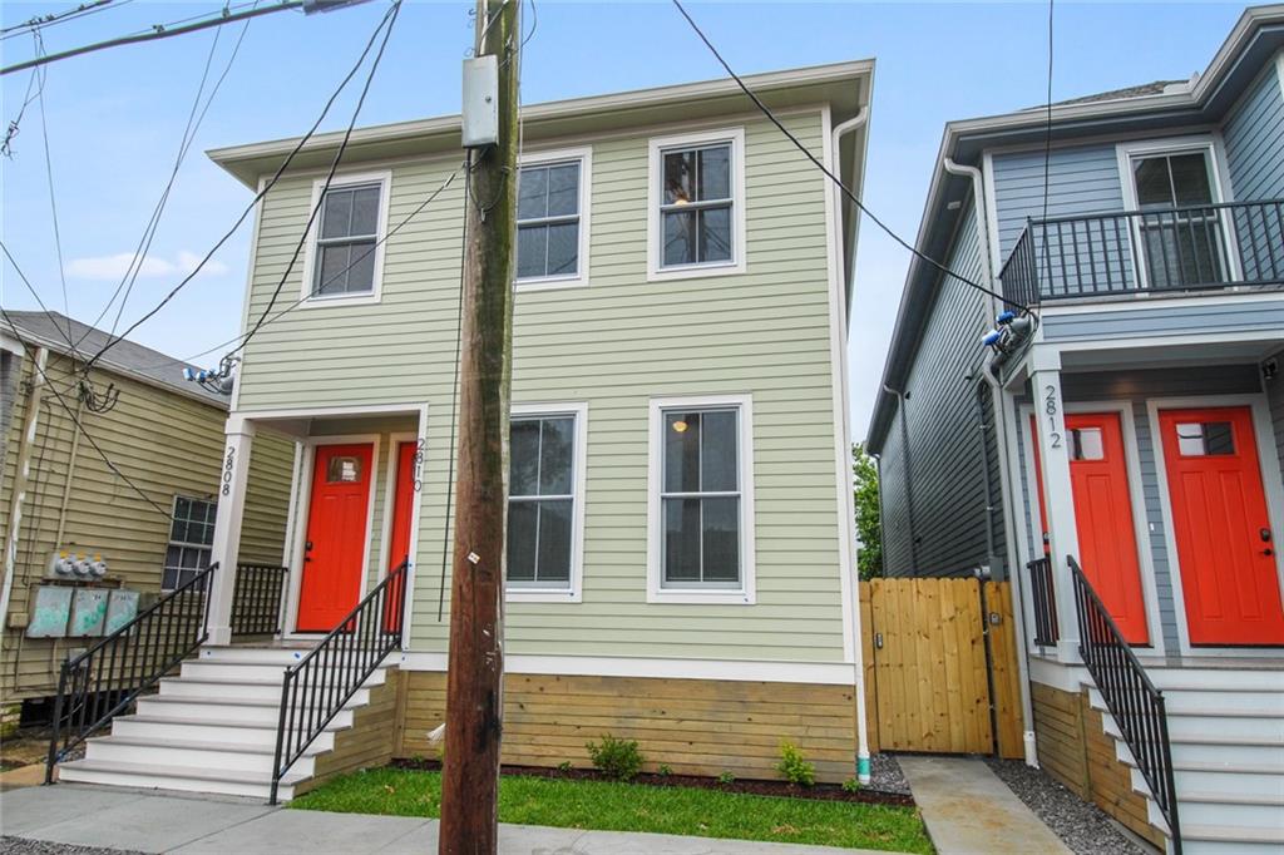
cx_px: 642
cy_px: 428
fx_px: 749
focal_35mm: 21
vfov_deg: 59.5
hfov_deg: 81.2
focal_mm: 14
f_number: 9
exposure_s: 1/30
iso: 100
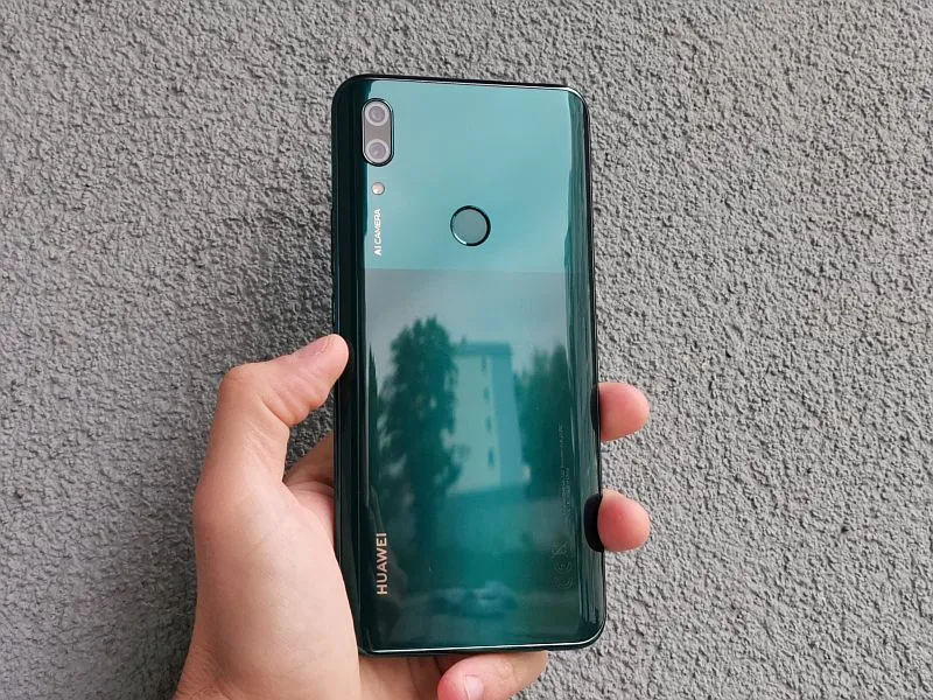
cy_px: 350
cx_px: 466
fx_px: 1455
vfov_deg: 27.0
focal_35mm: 54
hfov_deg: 35.5
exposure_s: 1/100
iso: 80
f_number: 1.6
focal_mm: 5.56
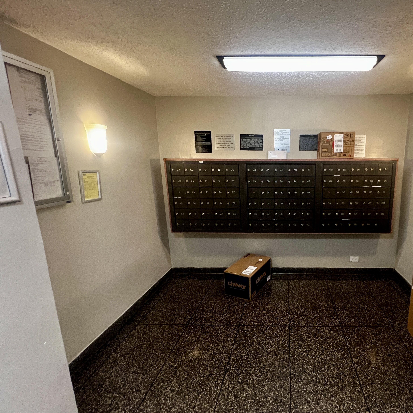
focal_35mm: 16
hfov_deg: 83.5
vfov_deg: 87.4
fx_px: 216
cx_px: 285
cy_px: 204
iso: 640
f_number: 1.8
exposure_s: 1/60
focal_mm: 1.57
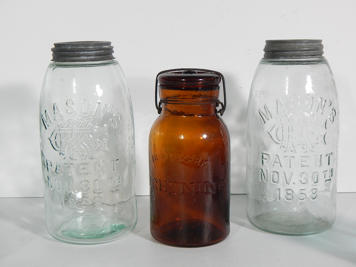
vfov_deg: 27.0
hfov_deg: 35.5
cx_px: 178
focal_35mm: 54
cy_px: 134
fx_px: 555
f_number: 3.8
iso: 320
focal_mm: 9.7
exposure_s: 1/30
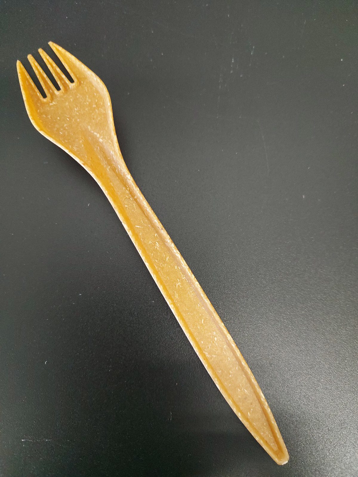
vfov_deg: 71.6
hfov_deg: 56.8
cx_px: 179
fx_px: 331
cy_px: 238
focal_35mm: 24
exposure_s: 1/33
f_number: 1.8
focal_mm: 5.23
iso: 250
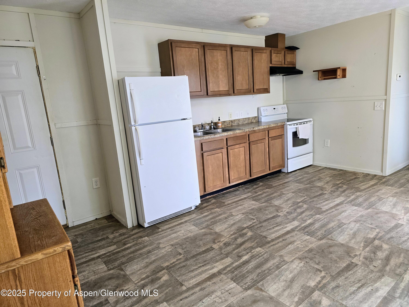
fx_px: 272
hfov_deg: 73.9
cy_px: 154
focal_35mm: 23
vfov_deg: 58.9
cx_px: 204
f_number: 1.7
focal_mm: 6.3
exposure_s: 1/120
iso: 160
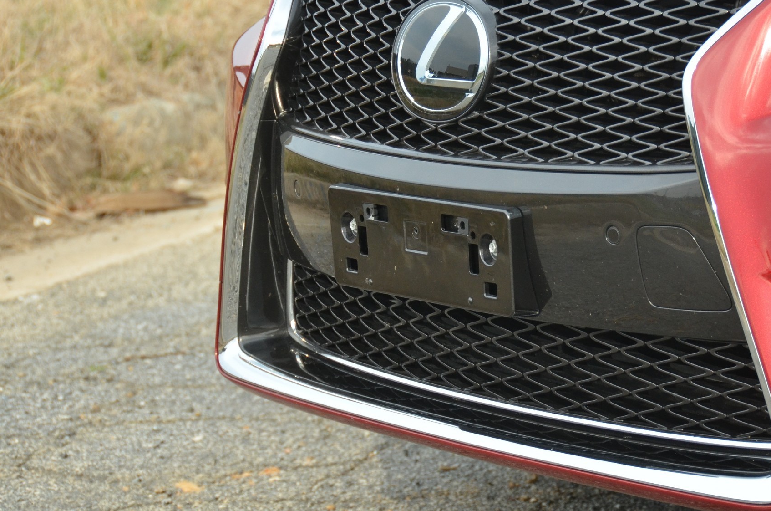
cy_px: 155
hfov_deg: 13.3
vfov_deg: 8.8
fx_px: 3313
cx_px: 472
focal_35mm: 155
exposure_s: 1/1000
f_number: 5
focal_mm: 70
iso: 720
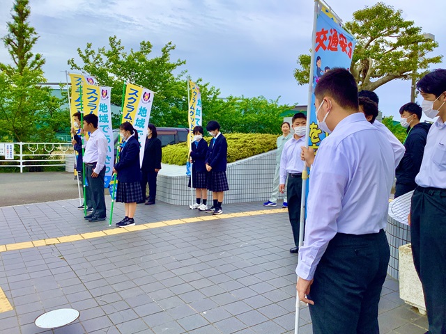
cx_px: 223
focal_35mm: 31
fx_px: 399
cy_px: 167
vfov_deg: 45.4
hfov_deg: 58.4
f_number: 2.4
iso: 25
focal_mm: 3.3
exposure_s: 1/895
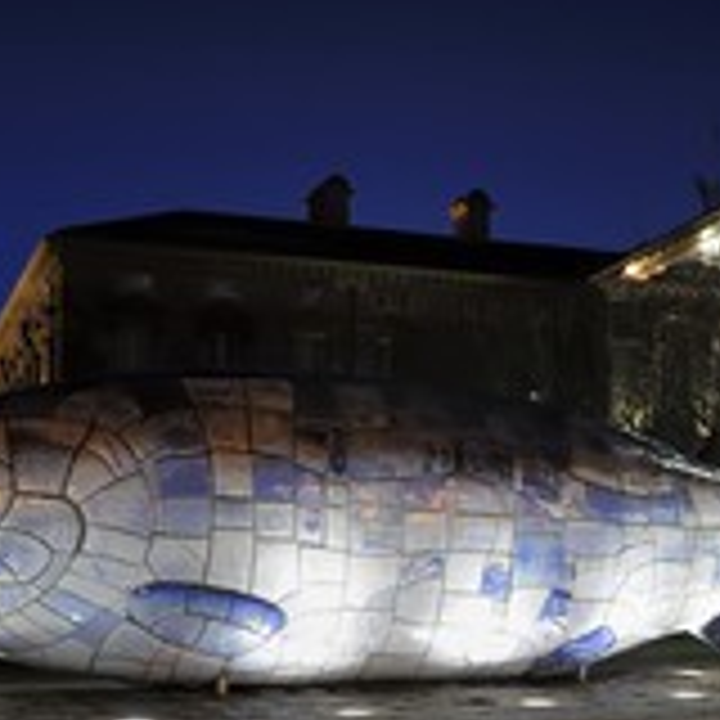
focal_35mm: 58
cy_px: 567
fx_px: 1365
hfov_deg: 29.5
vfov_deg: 29.0
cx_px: 297
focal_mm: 26
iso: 1600
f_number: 5
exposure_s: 1/25
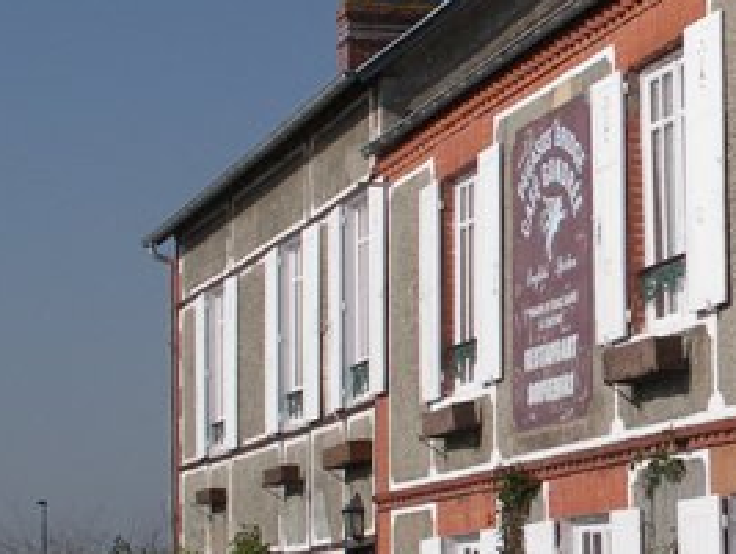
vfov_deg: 13.5
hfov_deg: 17.3
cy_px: 260
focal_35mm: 110
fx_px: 2342
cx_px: 815
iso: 80
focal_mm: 7.8
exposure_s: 1/400
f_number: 6.5
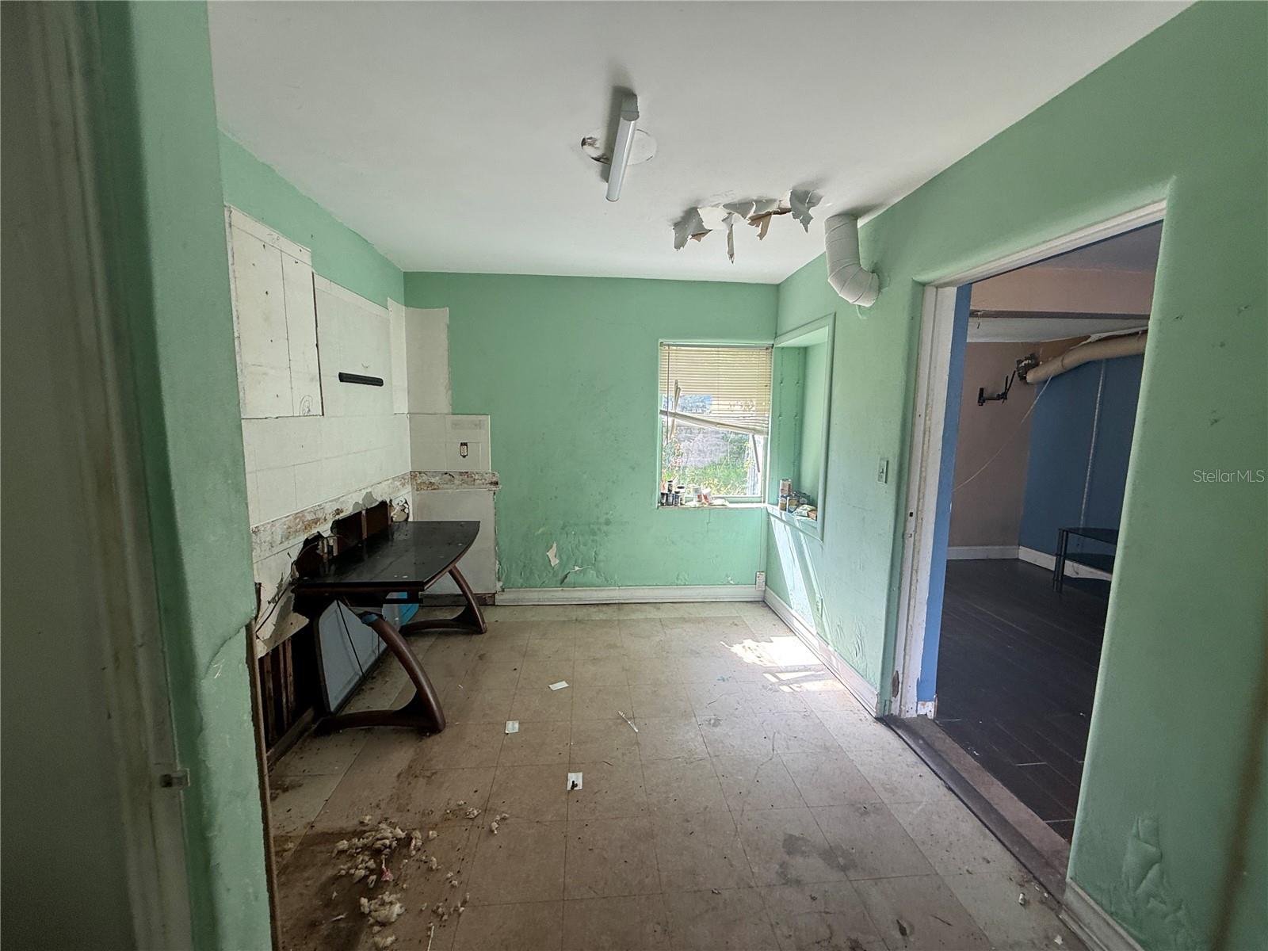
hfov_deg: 102.1
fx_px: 513
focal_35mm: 14
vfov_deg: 85.7
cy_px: 476
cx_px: 634
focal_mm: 2.22
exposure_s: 1/99
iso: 50
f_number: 2.2
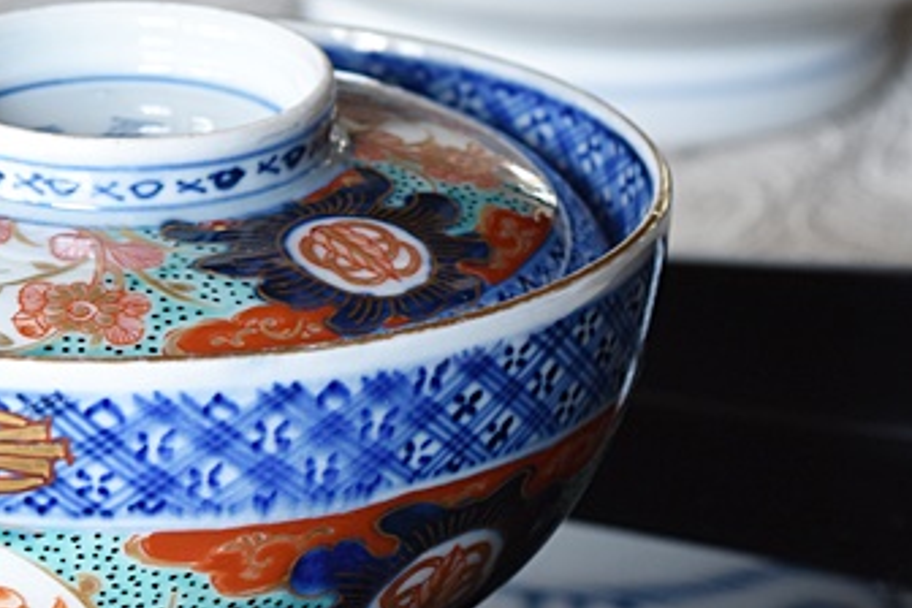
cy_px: 422
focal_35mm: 196
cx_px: 73
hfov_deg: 10.4
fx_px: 4970
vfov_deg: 7.0
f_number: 5.6
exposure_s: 1/3
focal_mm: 55
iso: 400
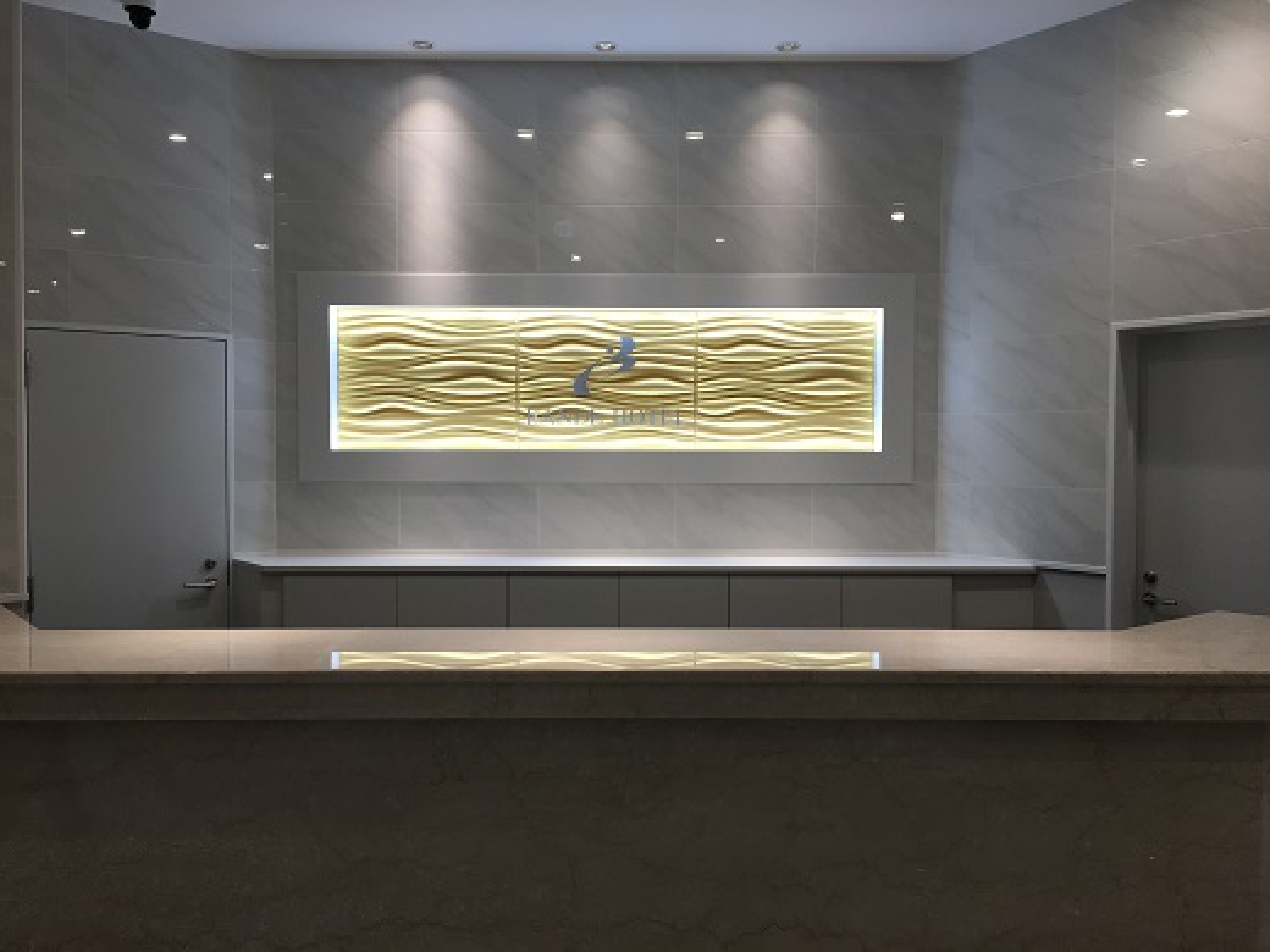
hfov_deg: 61.7
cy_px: 476
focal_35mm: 29
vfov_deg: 48.2
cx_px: 635
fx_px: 1064
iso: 40
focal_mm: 4.15
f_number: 2.2
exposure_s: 1/120
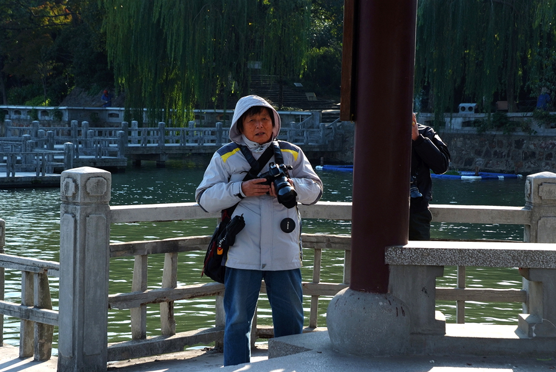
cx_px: 278
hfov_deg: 41.1
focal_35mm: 48
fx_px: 742
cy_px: 186
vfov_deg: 28.2
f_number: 7.1
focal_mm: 32
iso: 200
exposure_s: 1/200
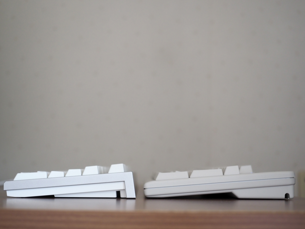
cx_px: 152
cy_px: 114
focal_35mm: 70
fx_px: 617
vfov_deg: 21.0
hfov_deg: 27.8
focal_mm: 35
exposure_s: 1/80
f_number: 2.8
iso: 800
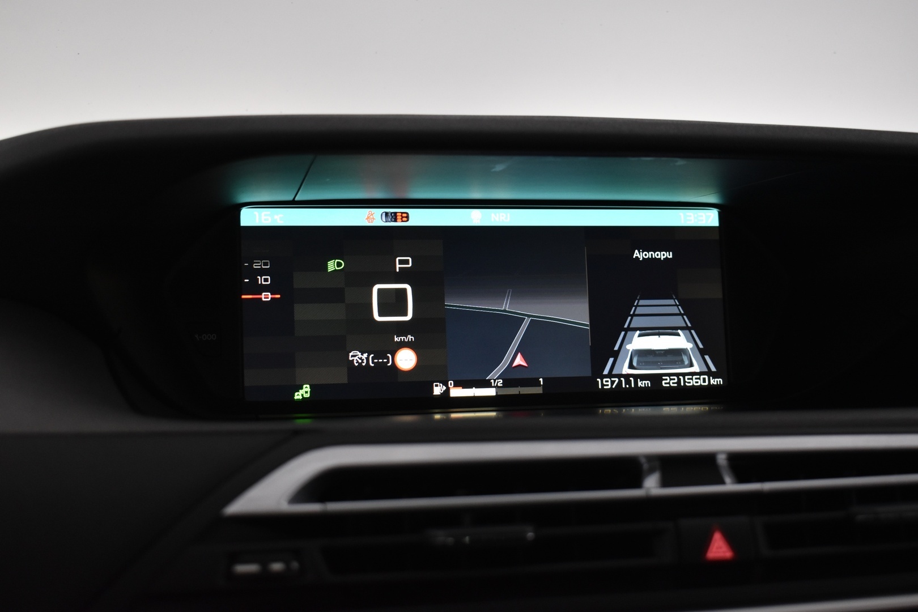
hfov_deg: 41.1
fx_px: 1224
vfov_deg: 28.1
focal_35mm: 48
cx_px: 459
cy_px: 306
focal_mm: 32
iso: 1100
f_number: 4.5
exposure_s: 1/50
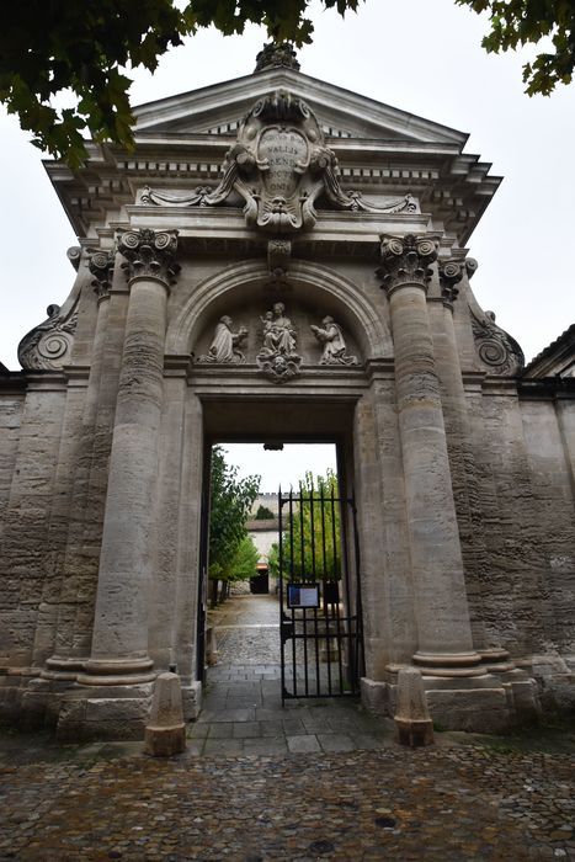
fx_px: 503
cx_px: 288
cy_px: 431
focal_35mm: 21
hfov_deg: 59.5
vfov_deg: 81.2
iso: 400
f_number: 7.1
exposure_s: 1/200
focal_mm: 14
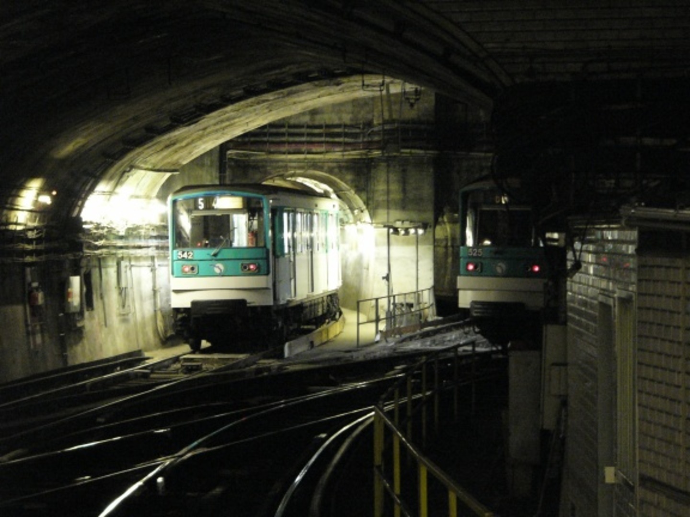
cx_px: 345
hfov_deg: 17.4
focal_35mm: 113
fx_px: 2252
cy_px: 258
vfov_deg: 13.1
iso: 400
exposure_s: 1/3.2
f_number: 2.8
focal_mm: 18.9
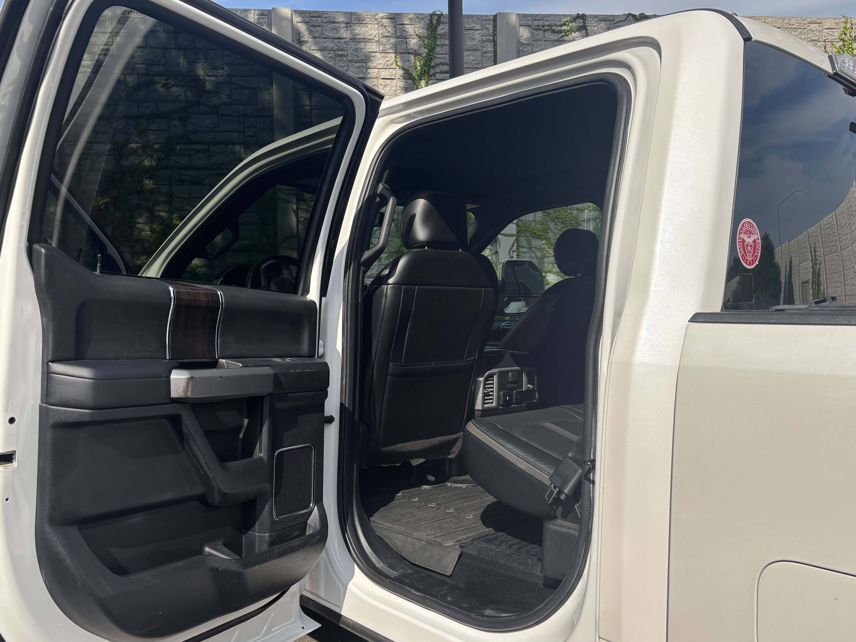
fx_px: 717
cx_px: 386
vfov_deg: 48.2
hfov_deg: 61.5
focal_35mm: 29
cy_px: 344
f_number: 1.6
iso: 50
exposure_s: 1/3413
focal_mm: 5.96
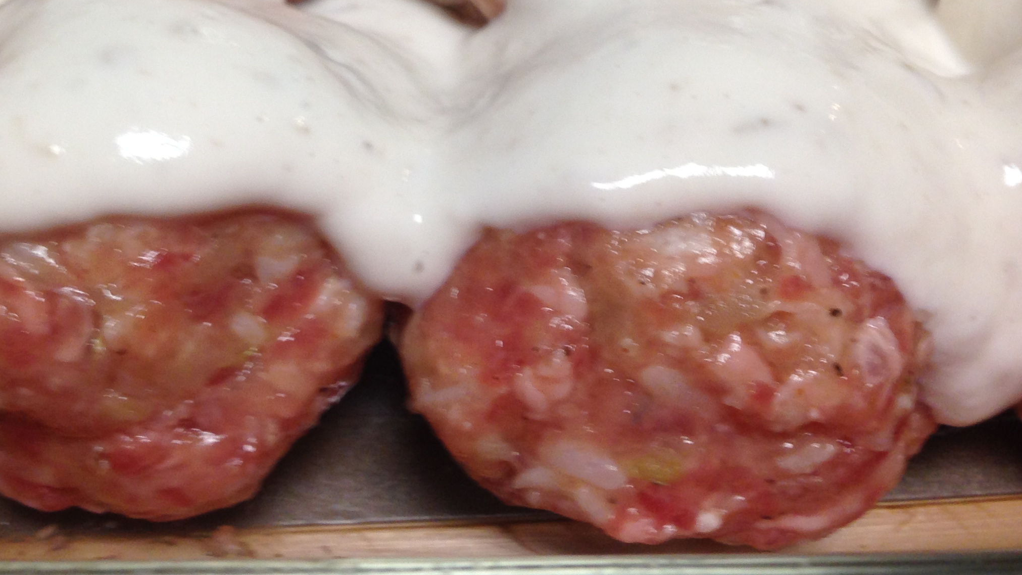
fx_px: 1572
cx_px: 396
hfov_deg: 35.9
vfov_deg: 20.1
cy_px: -7
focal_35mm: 58
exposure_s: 1/20
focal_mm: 4.12
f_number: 2.4
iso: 80
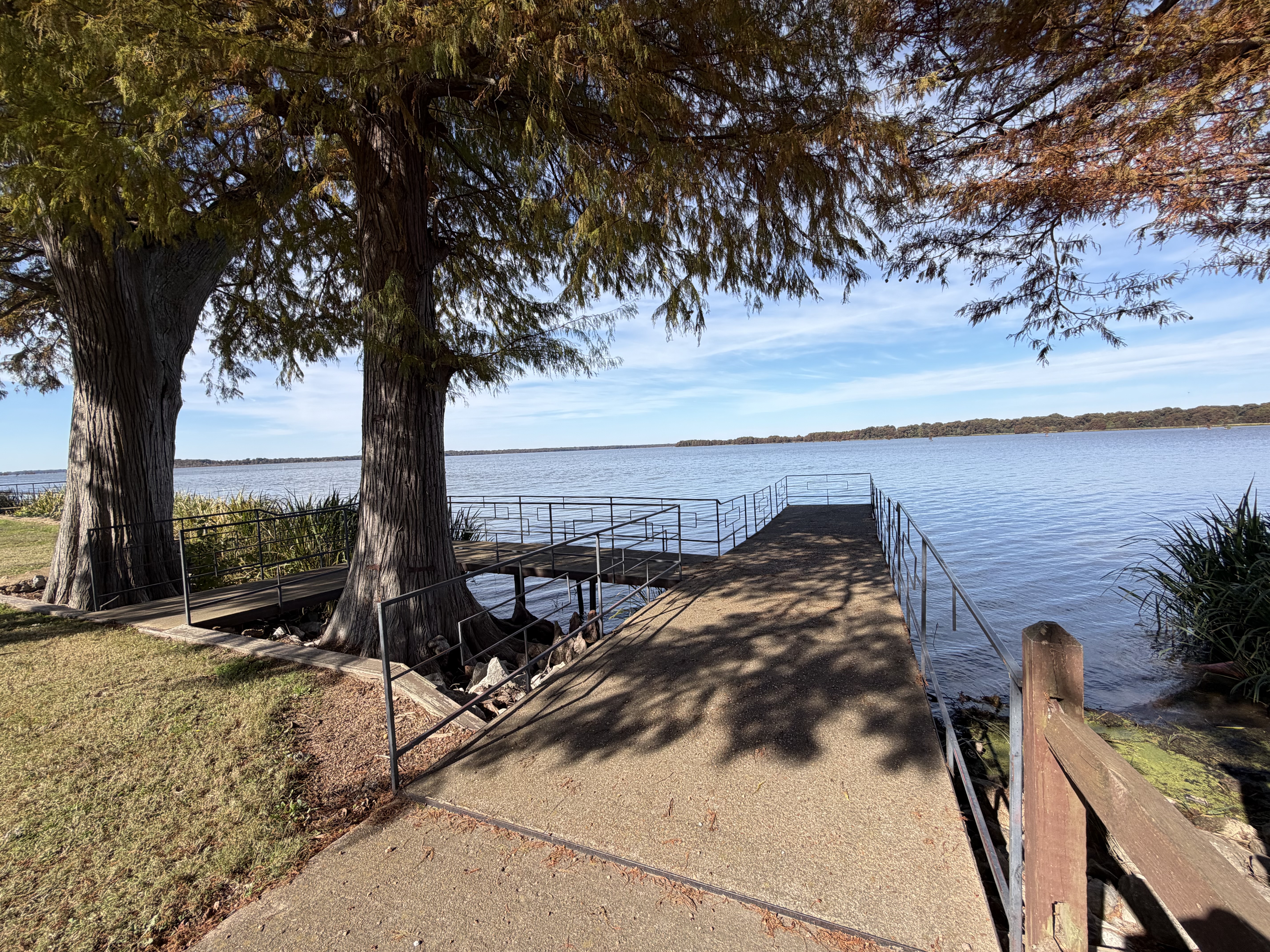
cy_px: 476
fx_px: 514
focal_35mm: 14
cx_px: 635
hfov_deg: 102.1
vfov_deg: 85.7
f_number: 2.2
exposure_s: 1/770
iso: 25
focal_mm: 2.22
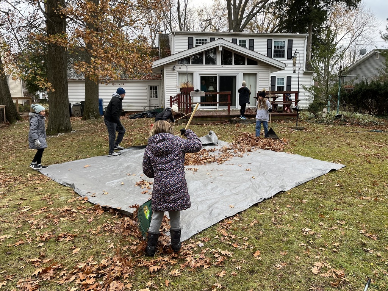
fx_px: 291
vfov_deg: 53.1
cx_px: 194
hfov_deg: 67.3
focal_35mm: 26
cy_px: 146
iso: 50
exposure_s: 1/388
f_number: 1.6
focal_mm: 5.1
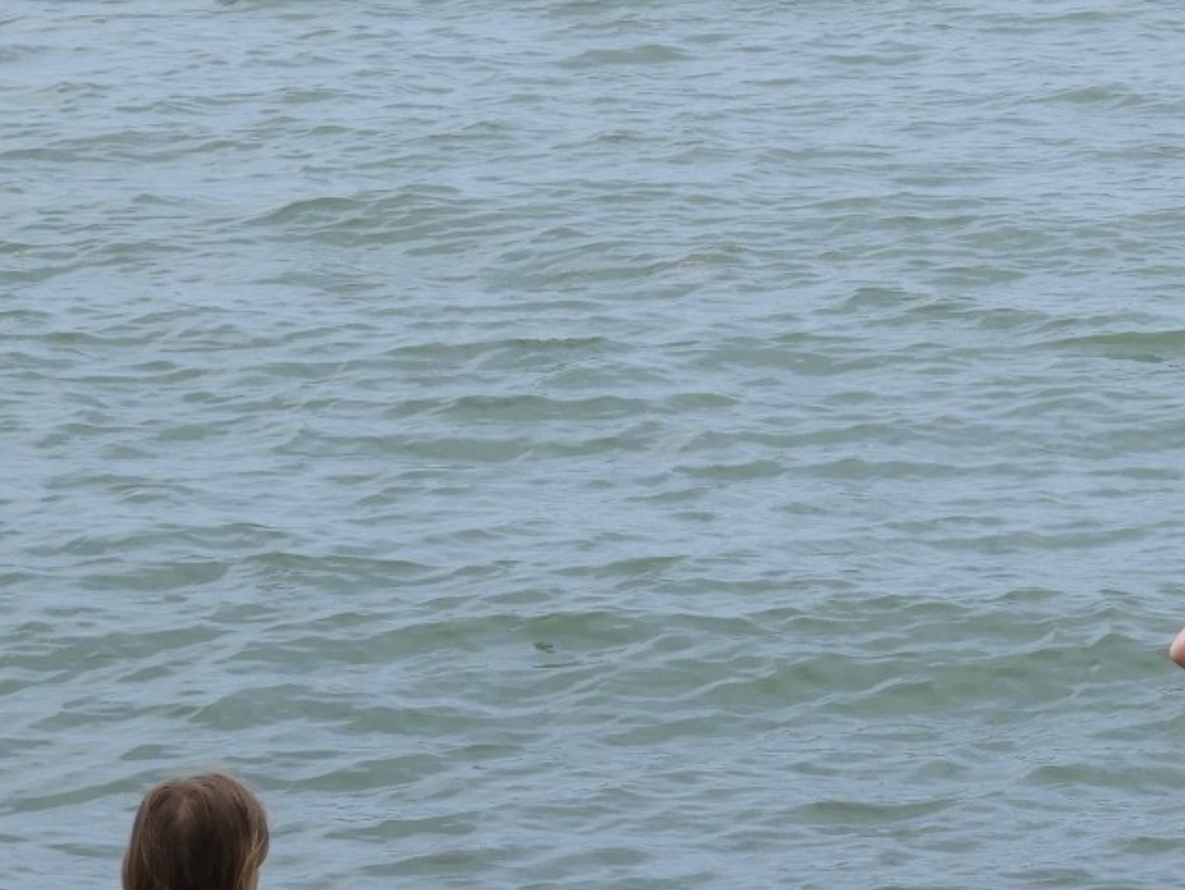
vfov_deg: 6.2
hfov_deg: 8.2
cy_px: 694
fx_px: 8219
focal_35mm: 240
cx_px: 1155
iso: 100
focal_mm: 18.8
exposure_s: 1/500
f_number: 4.8
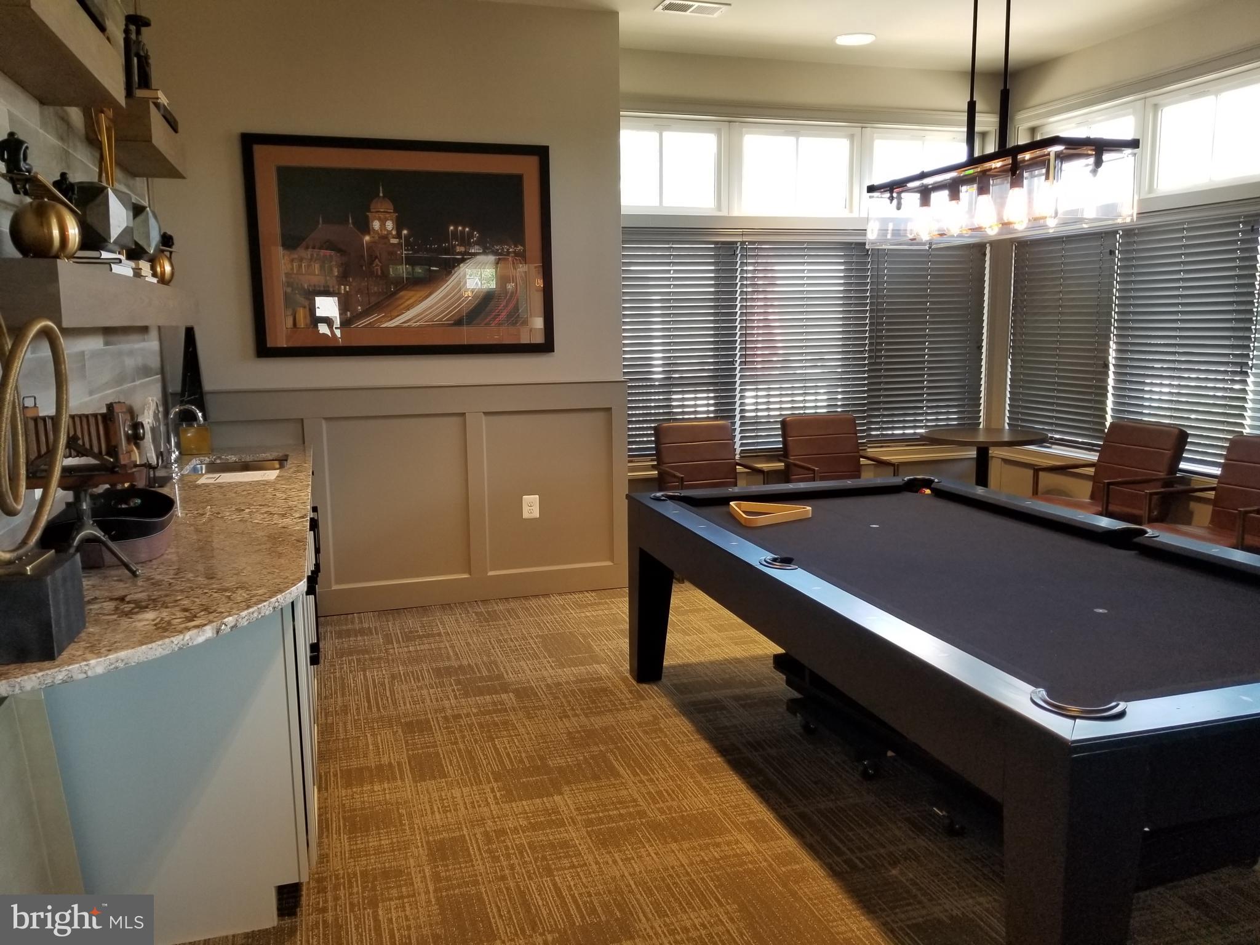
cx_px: 630
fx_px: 946
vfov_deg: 53.1
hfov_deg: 67.3
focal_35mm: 26
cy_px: 472
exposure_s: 1/60
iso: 80
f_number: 1.7
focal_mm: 4.25
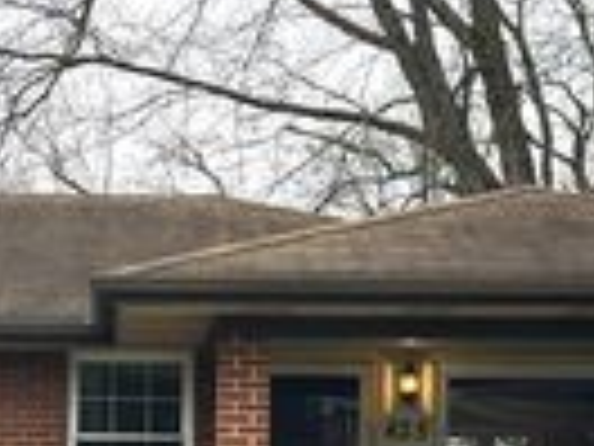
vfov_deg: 10.4
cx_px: 63
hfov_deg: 14.0
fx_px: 2402
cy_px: 556
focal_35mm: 140
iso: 80
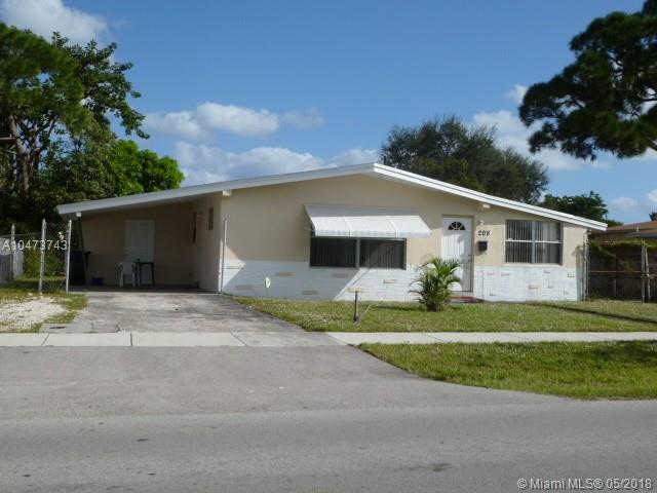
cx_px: 328
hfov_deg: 45.8
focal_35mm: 41
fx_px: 778
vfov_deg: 35.1
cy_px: 246
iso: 80
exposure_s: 1/1000
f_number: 3.7
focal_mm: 7.4
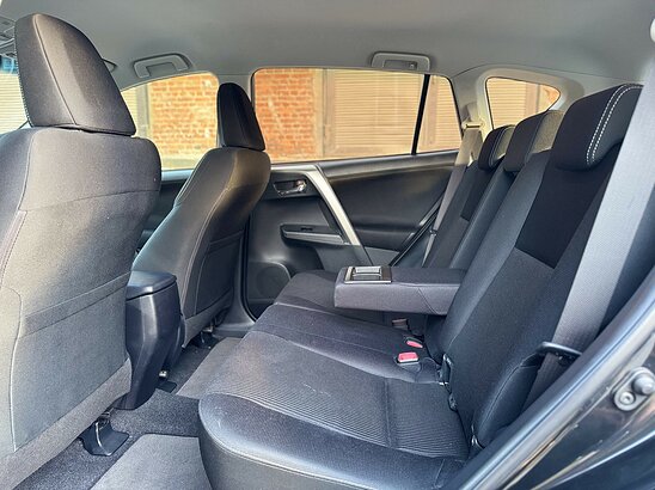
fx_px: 454
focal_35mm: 24
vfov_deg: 56.7
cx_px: 328
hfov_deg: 71.6
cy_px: 245
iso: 320
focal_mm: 6.76
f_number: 1.78
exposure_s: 1/60
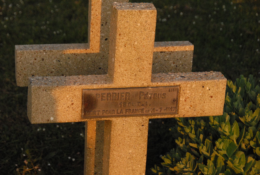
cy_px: 88
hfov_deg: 19.4
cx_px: 130
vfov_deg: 13.1
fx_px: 760
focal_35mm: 105
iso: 1600
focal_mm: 70
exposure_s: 1/1600
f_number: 7.1
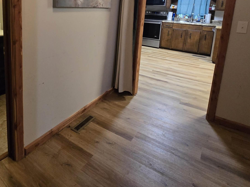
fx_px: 159
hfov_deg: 74.0
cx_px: 83
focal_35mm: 22
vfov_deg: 56.1
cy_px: 34
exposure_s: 1/60
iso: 500
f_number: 2.2
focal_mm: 2.2
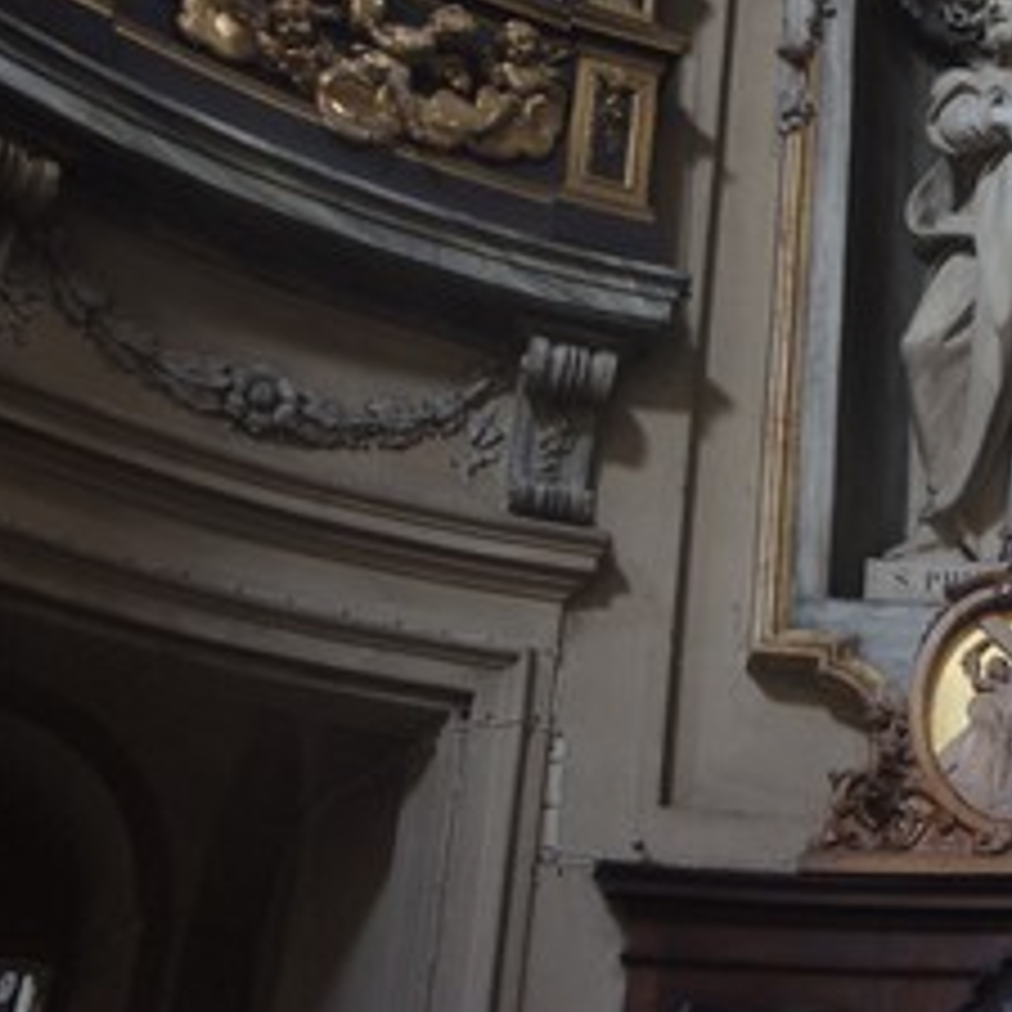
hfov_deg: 27.5
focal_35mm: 60
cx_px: 936
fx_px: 1980
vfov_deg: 28.7
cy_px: 454
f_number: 4
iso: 4000
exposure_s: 1/40
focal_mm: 23
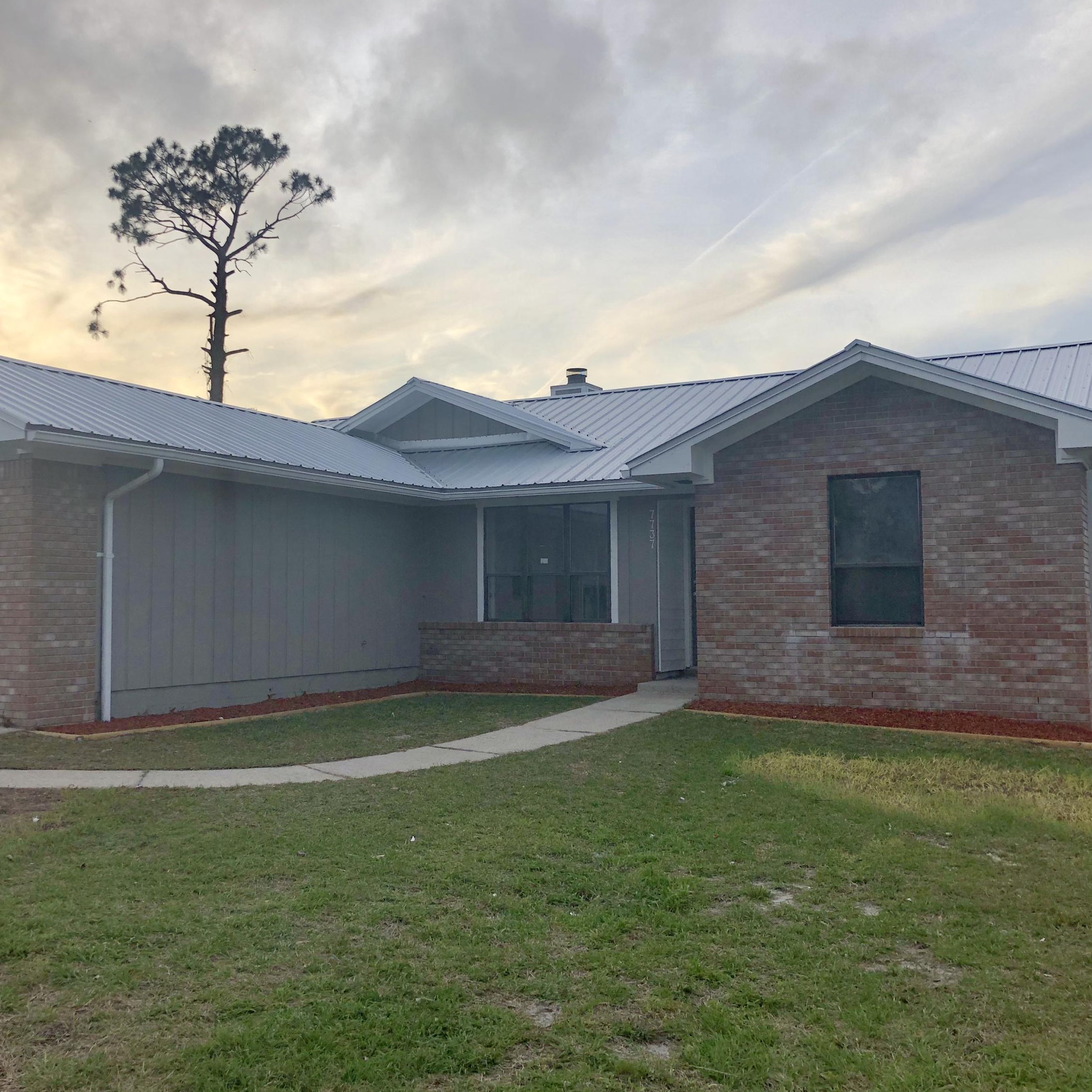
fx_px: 1213
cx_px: 444
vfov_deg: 48.4
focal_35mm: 34
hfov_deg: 48.2
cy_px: 556
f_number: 1.8
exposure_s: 1/1091
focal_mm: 4
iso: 20
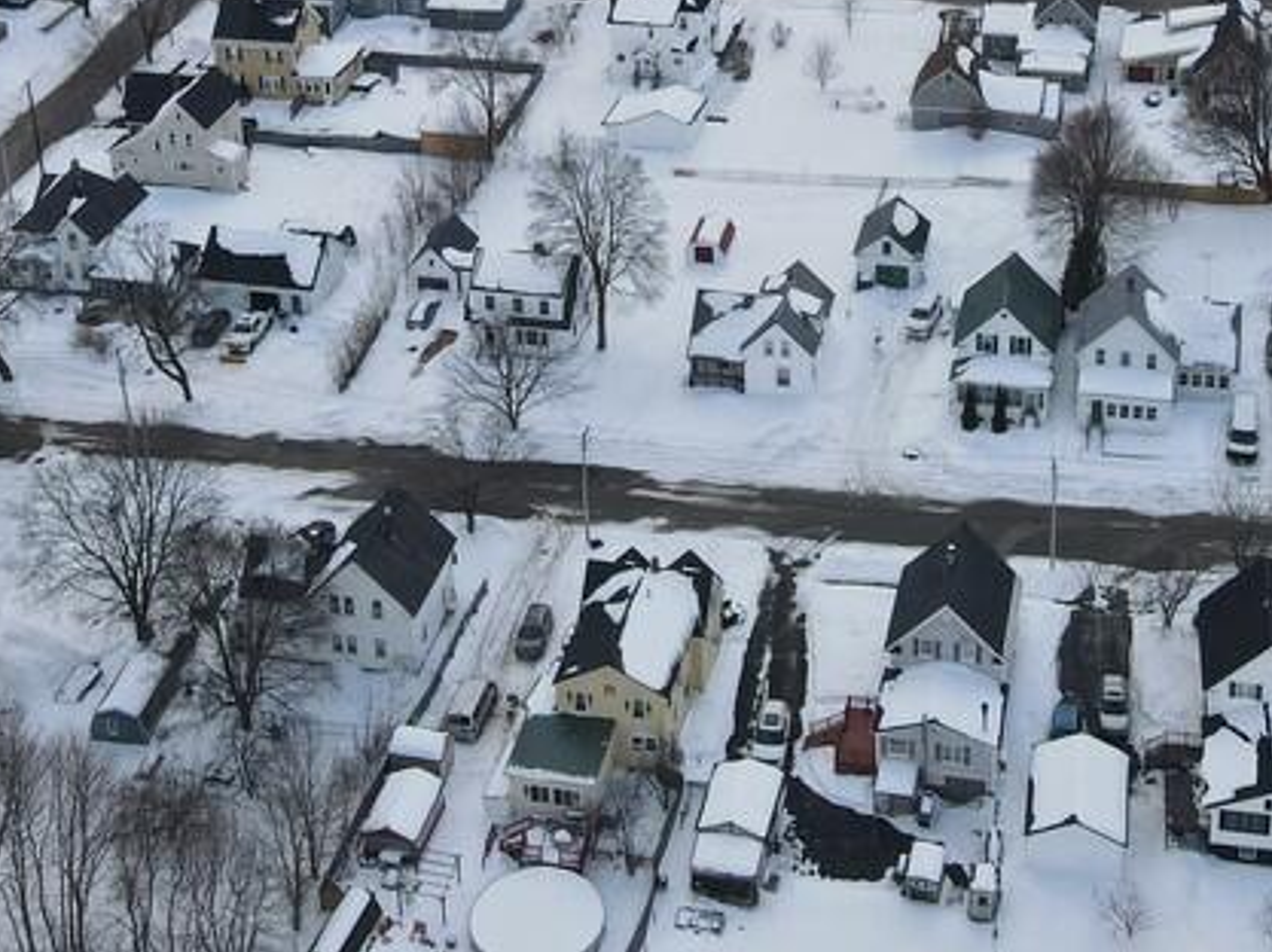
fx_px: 2166
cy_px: -21
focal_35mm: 59
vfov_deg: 23.6
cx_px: 650
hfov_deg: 32.7
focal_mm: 4.5
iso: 100
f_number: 2.8
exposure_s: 1/500
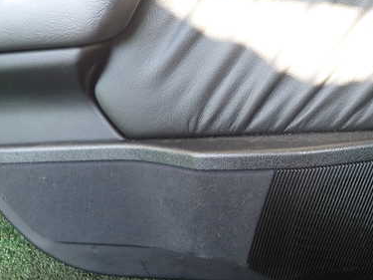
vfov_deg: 35.9
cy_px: 131
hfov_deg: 46.4
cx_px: 233
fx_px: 431
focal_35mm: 40
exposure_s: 1/60
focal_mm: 4.5
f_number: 2
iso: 200
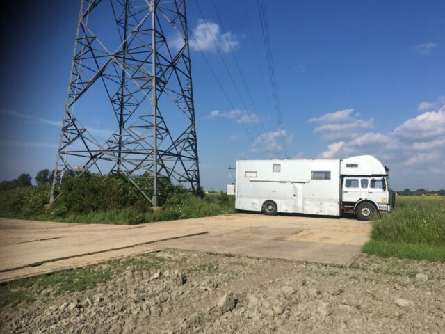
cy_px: 167
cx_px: 222
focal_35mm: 29
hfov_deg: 61.7
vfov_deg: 48.2
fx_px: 373
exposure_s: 1/2959
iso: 25
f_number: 2.2
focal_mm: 4.15
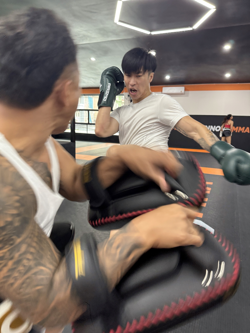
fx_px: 231
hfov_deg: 56.8
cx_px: 125
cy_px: 166
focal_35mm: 24
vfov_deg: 71.6
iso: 250
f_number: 1.78
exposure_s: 1/50
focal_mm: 6.76
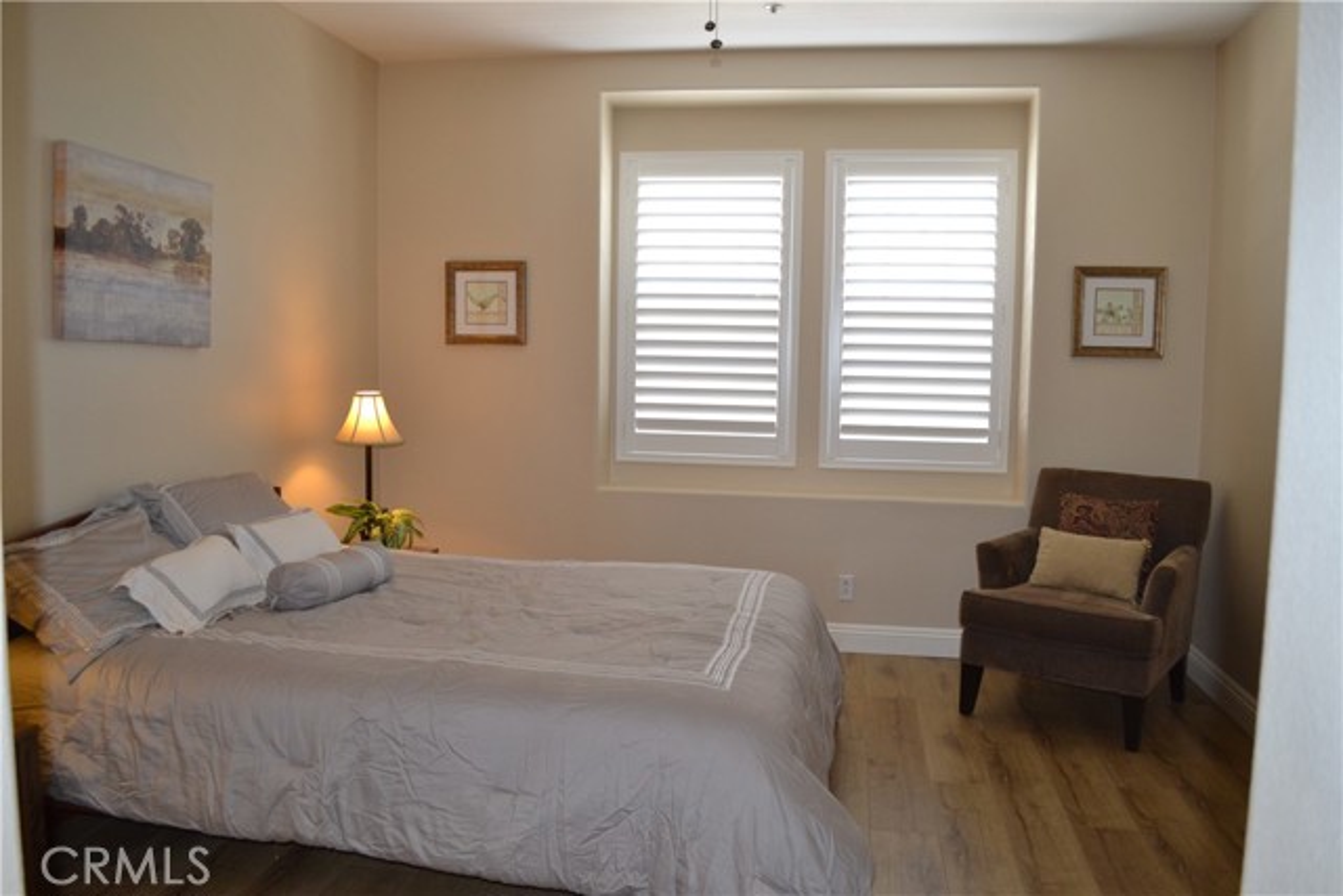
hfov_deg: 67.4
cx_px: 672
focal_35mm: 27
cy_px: 448
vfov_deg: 48.0
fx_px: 1007
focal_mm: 18
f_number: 3.5
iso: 560
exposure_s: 1/60
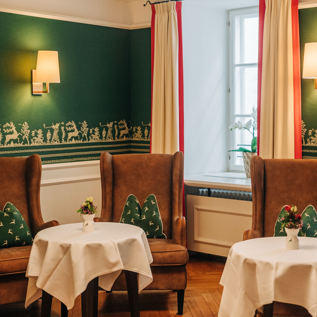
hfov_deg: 29.0
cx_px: 192
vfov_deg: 29.1
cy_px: 159
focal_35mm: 59
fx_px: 611
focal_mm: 46
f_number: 2.8
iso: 1600
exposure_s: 1/160
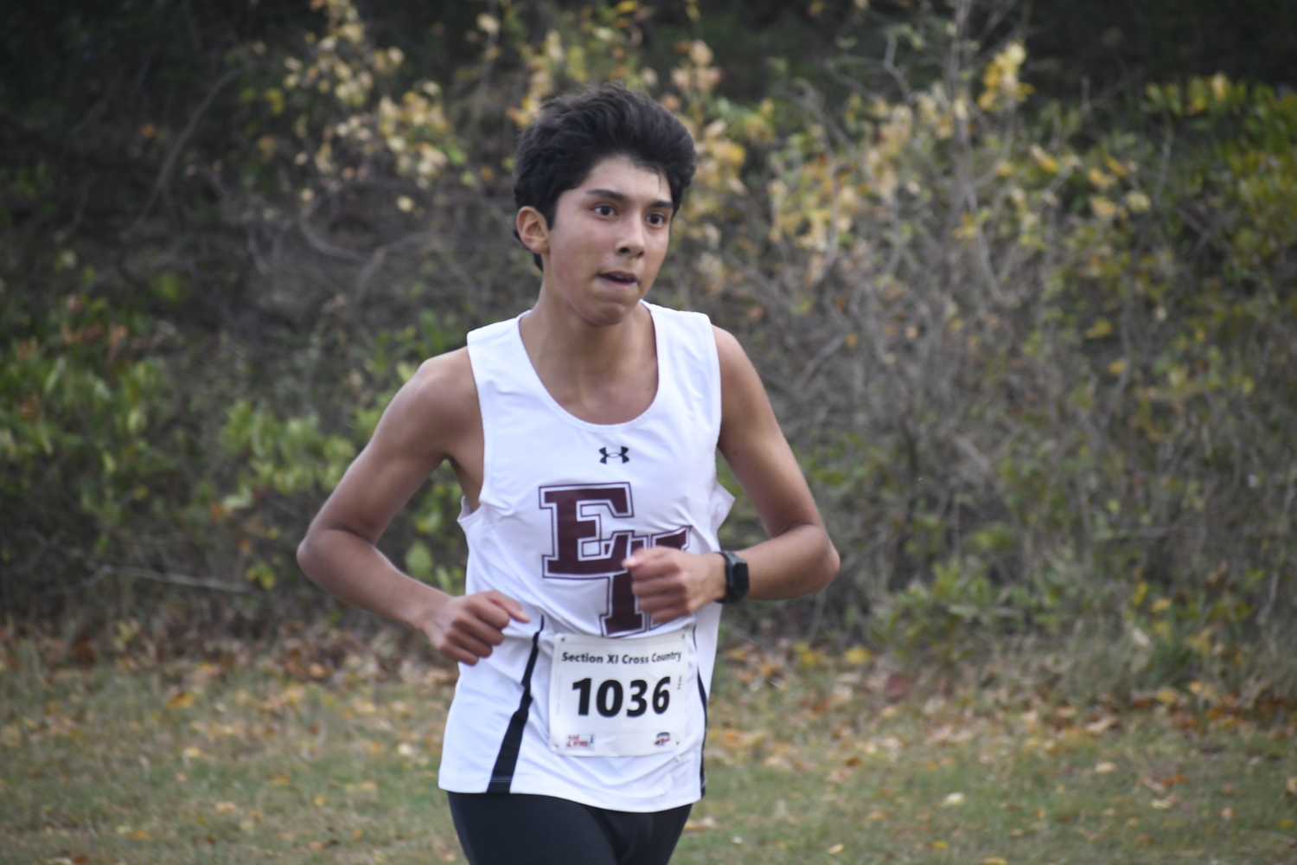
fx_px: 9979
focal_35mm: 277
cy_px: 432
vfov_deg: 5.0
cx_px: 648
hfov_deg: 7.4
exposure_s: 1/640
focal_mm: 185
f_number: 5.3
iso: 640
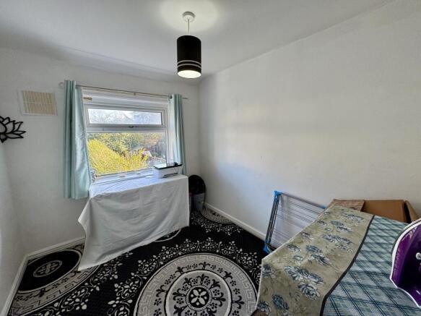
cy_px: 158
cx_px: 210
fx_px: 170
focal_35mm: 14
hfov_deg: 102.1
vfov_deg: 85.7
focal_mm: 2.22
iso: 80
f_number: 2.2
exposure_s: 1/99
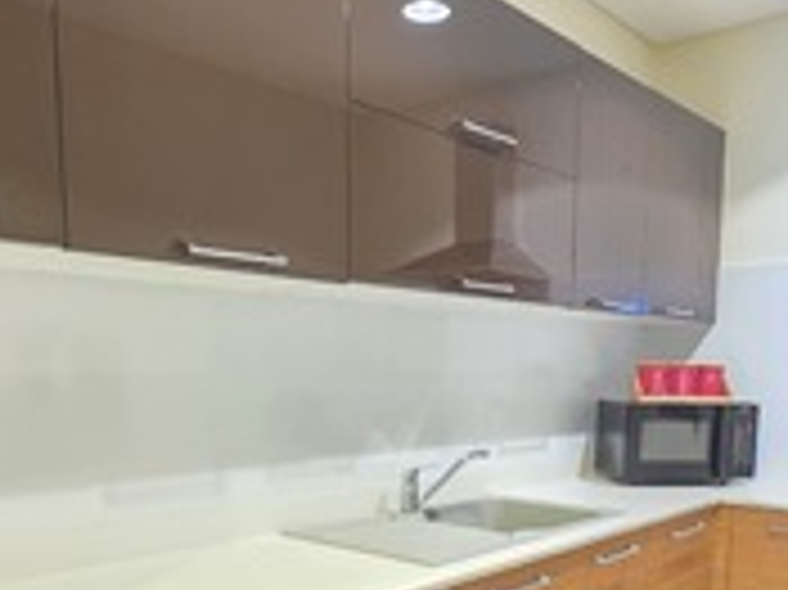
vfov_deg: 39.3
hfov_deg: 53.8
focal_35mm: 34
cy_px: 511
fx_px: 773
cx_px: 453
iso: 500
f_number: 1.9
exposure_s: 1/50
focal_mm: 2.2
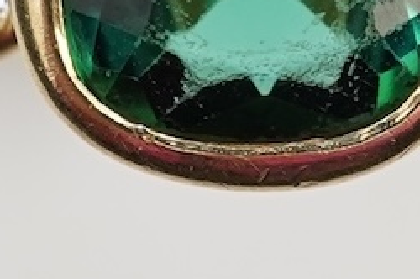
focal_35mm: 112
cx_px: 244
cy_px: -54
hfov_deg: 18.3
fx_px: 1305
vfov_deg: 11.9
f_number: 10
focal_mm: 30
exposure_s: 1/25
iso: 400
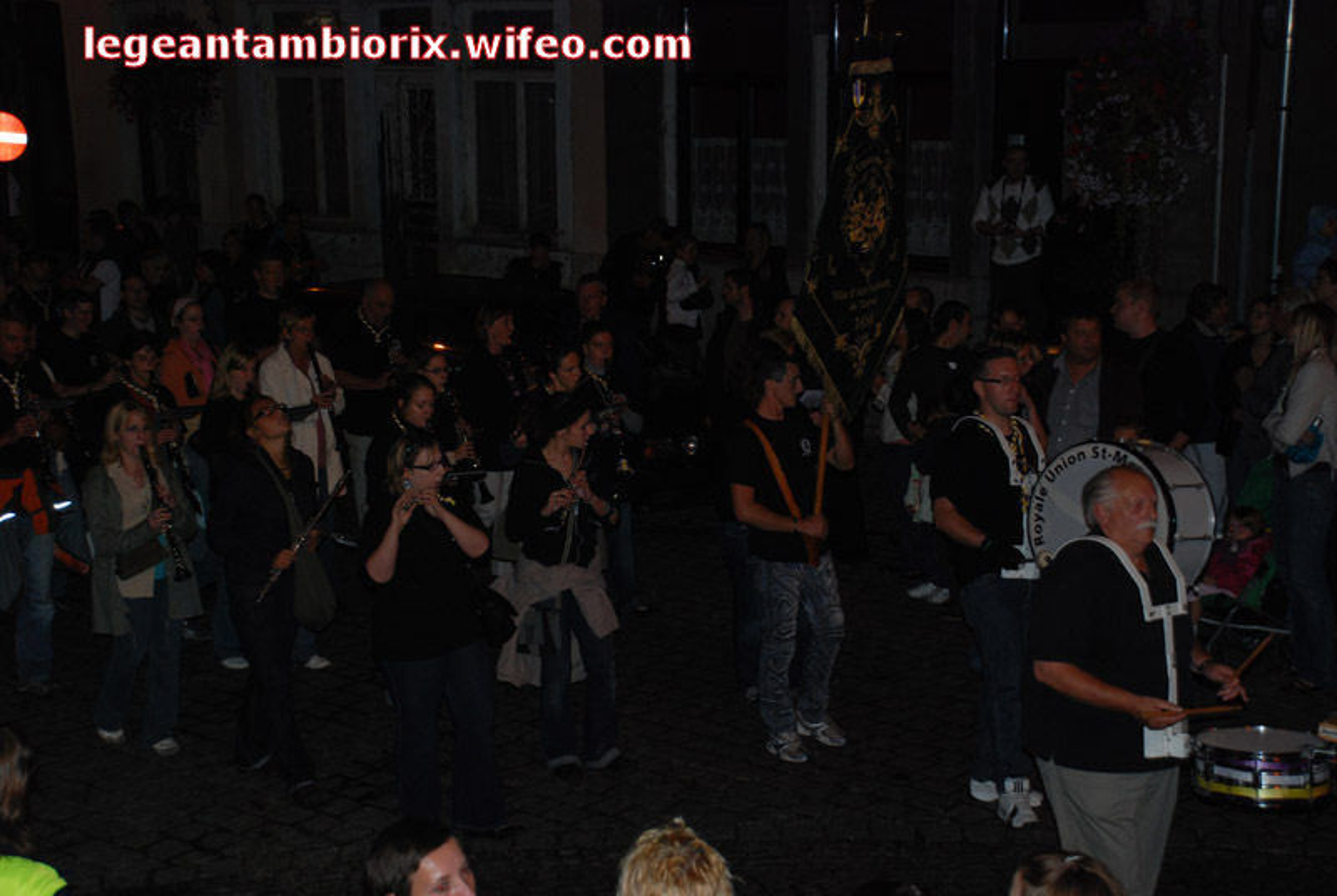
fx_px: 2232
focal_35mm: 60
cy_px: 448
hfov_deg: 33.4
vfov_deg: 22.7
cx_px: 668
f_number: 4.5
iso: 320
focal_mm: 40
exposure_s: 1/60
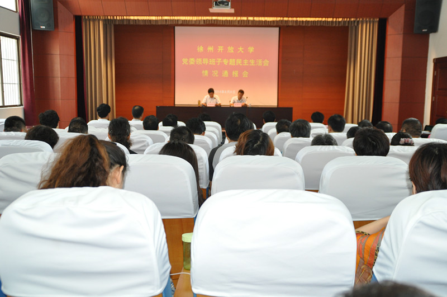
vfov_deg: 35.4
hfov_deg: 51.3
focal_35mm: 38
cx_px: 224
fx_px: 465
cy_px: 148
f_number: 3.8
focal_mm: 25
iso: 800
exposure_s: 1/60
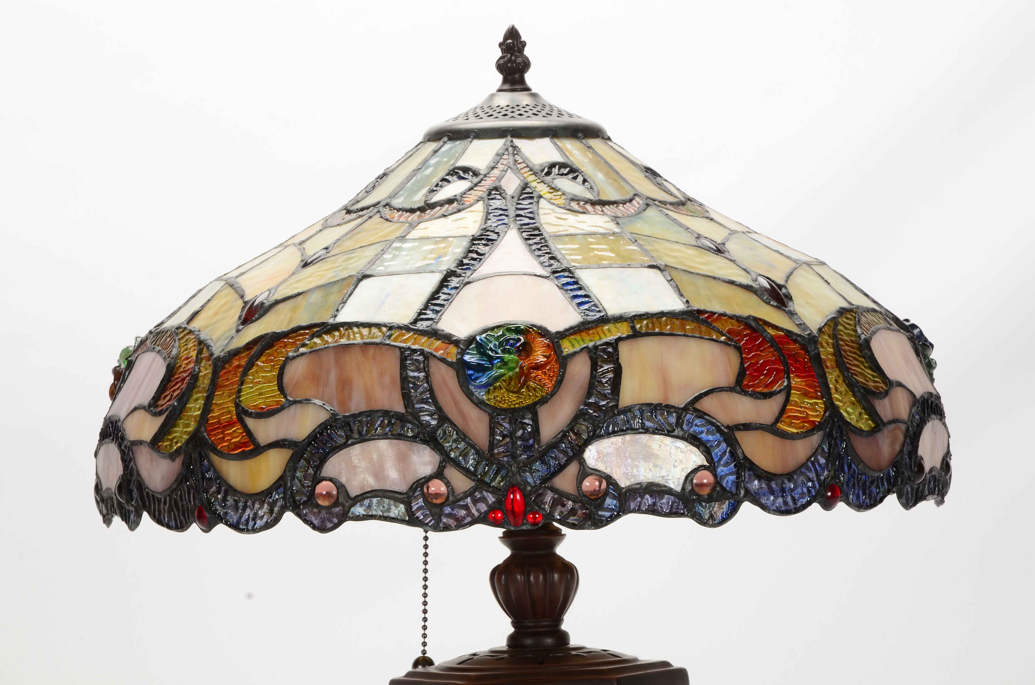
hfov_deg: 13.1
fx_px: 4519
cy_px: 342
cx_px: 518
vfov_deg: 8.7
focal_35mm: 158
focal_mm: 105
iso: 200
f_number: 16
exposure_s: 1/160
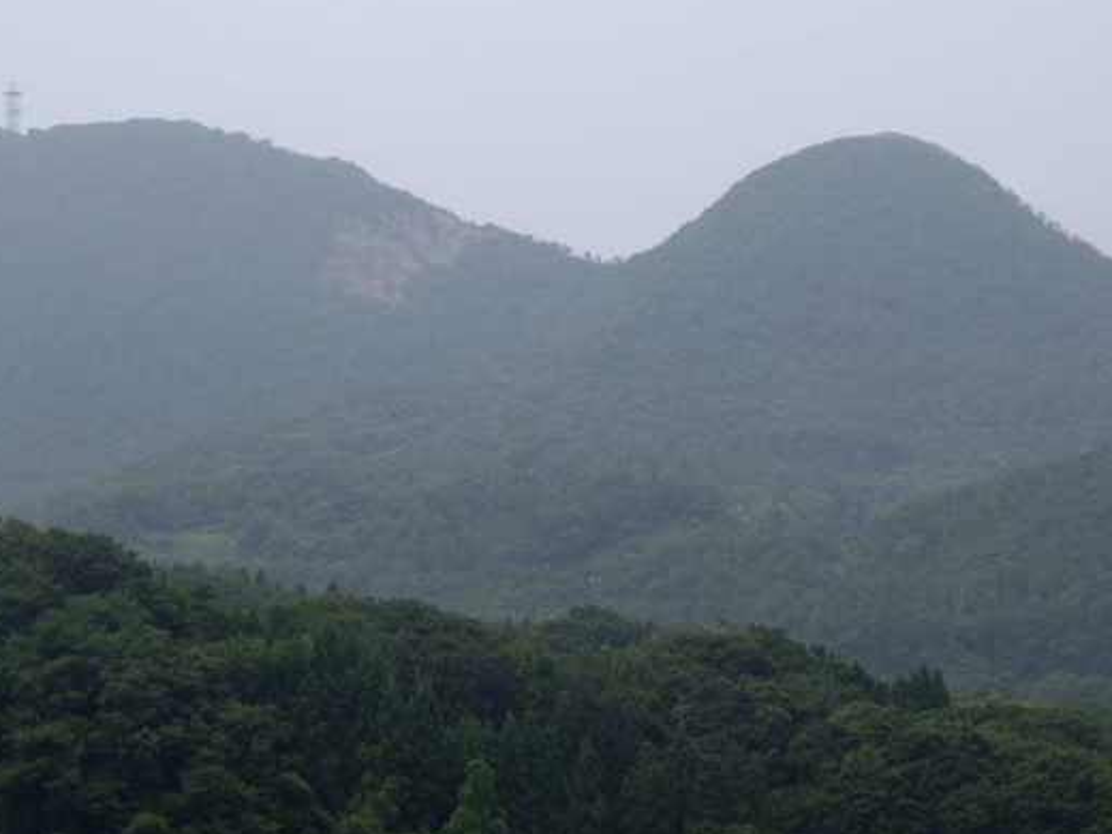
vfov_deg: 12.3
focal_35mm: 120
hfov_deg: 16.4
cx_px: 464
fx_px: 3855
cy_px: 272
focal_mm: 16.3
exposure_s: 1/100
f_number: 12
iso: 64
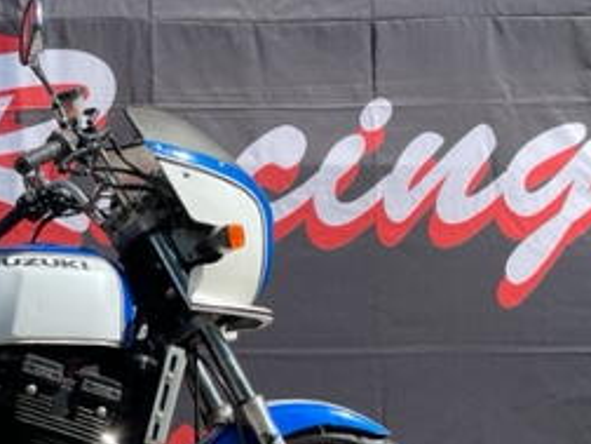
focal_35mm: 66
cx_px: -82
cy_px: 294
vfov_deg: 22.2
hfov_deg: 26.7
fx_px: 1127
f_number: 1.6
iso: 32
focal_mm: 4.2
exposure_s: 1/2398
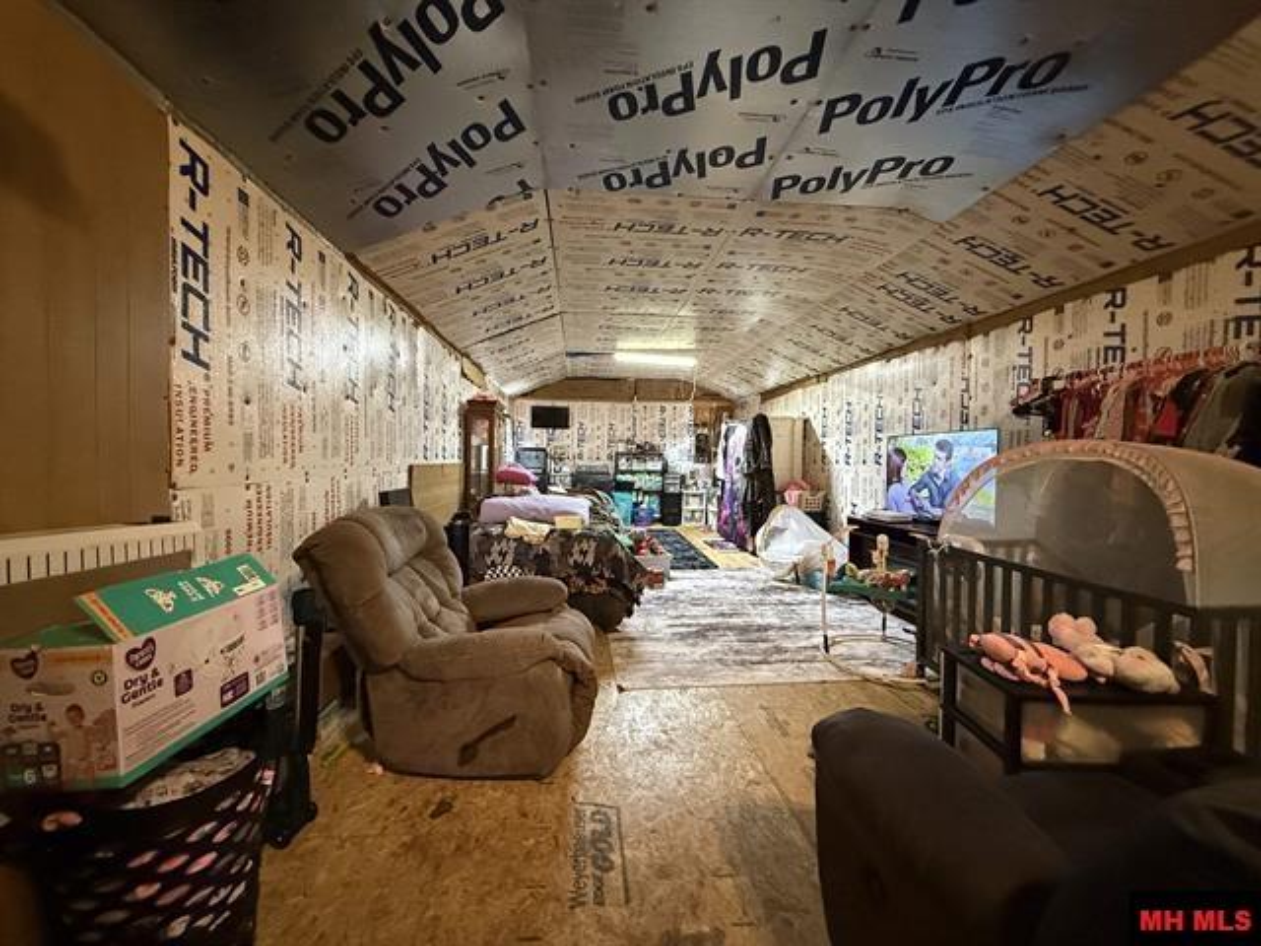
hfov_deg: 102.1
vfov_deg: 85.7
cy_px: 473
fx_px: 510
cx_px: 630
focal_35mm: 14
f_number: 2.2
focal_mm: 2.22
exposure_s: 1/60
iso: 1000
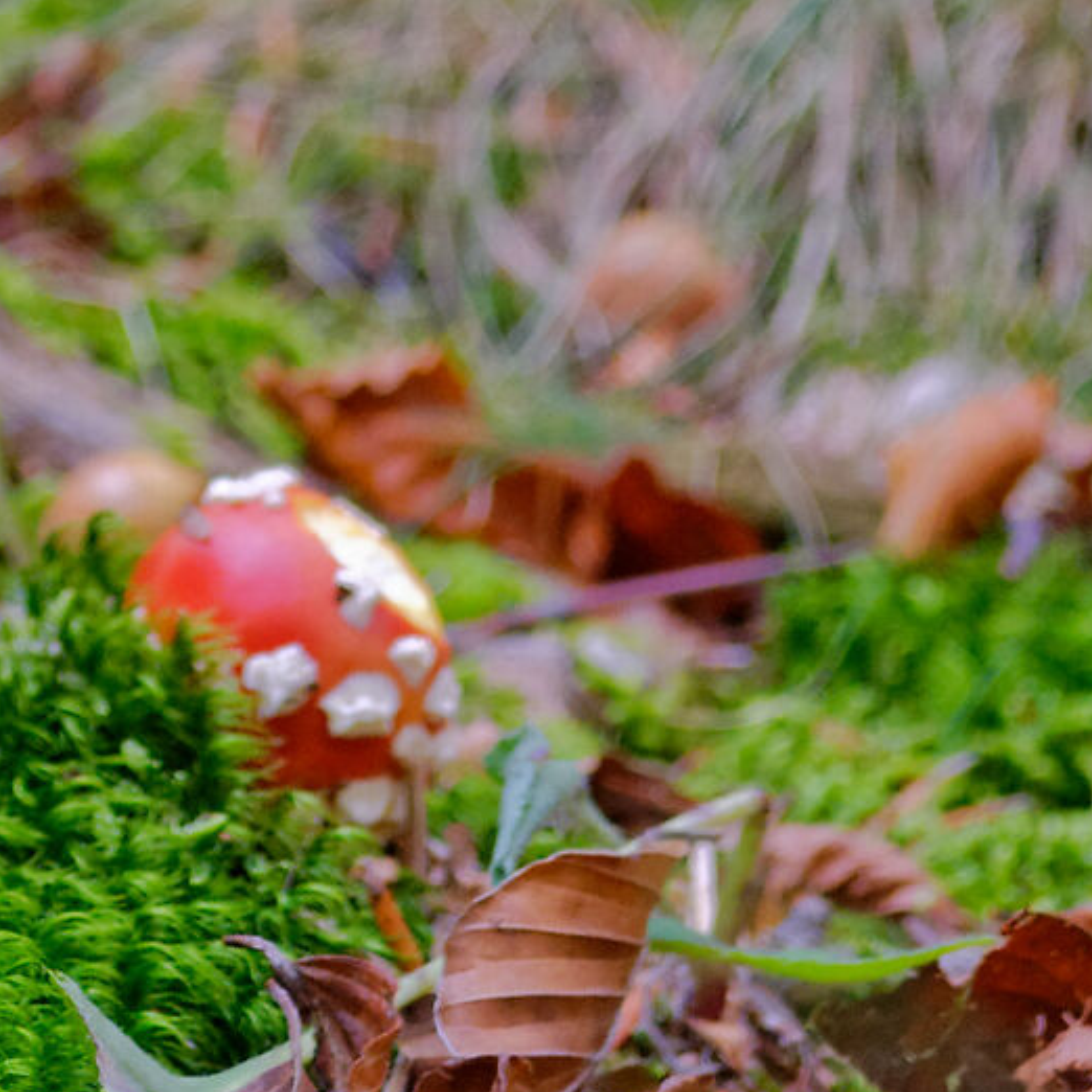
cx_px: -255
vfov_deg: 6.6
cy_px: -112
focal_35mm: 264
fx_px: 9421
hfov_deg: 6.6
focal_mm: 45
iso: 400
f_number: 6.3
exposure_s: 1/20
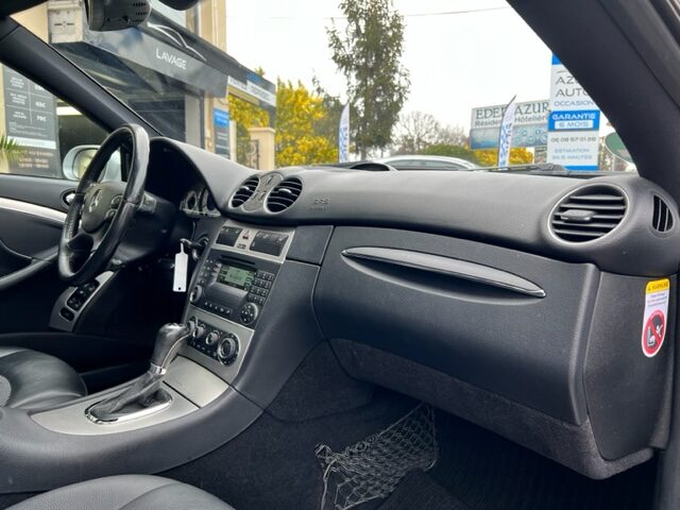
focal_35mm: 26
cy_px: 255
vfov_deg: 53.1
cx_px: 340
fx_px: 511
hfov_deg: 67.3
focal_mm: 5.7
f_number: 1.5
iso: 32
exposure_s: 1/121
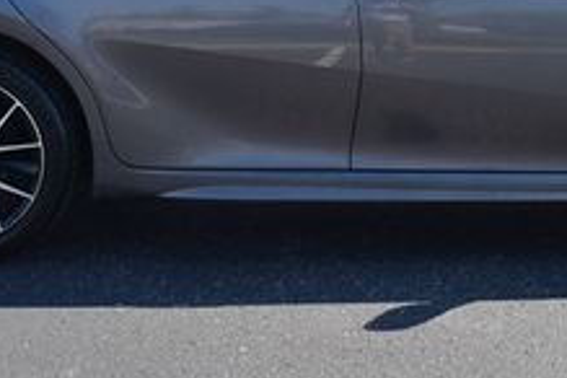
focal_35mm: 105
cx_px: 404
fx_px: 1654
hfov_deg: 19.4
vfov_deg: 12.6
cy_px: -126
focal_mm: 24
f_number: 8
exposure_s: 1/250
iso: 140
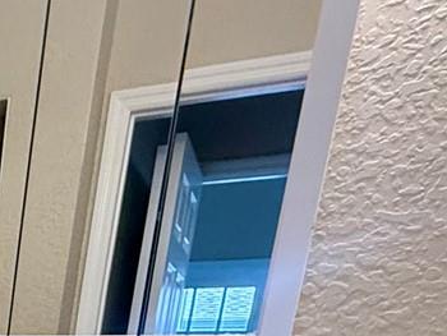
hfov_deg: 22.9
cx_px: -267
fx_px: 827
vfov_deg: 17.9
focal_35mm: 64
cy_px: 622
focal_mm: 2.22
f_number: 2.2
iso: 320
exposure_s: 1/60
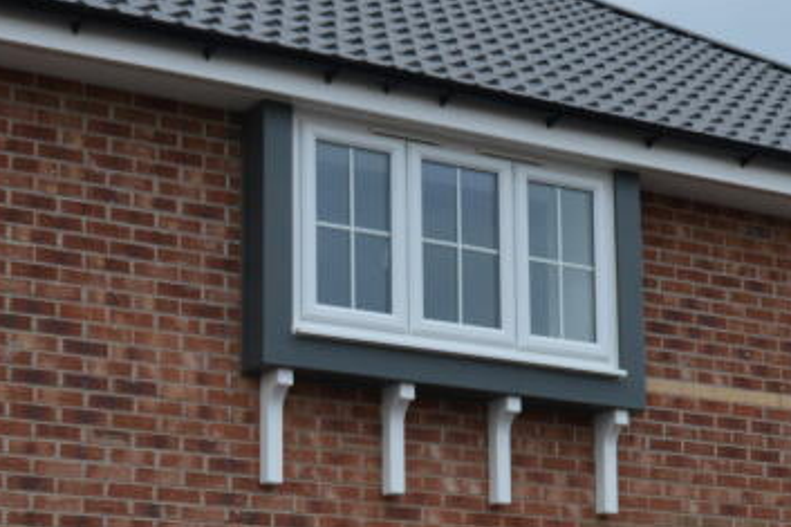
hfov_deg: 23.4
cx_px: 332
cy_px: 577
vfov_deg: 15.3
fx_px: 1911
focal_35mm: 87
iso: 100
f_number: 5.6
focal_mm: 20
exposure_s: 1/125
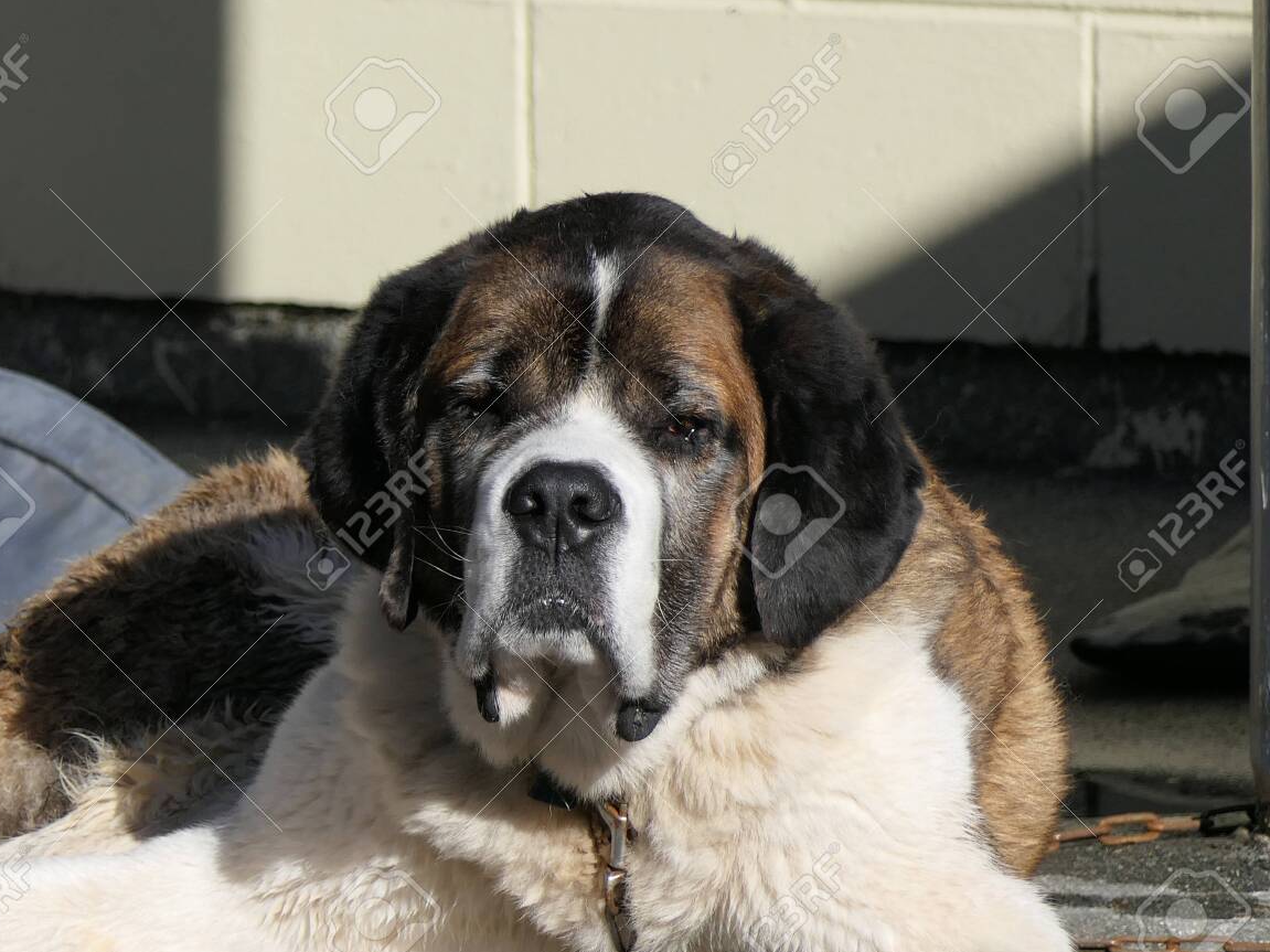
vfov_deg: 1.6
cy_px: 475
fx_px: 33896
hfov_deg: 2.1
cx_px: 576
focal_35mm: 924
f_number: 4.5
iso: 125
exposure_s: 1/800
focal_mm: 176
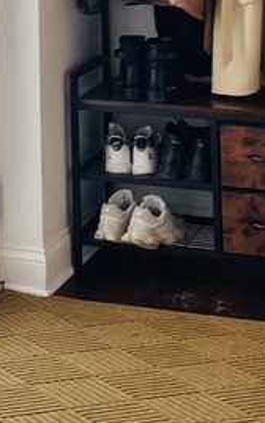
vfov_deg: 16.6
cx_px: 117
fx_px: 1280
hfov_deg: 11.8
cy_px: -260
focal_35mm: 111
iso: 50
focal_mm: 4.2
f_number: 1.6
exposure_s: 1/120
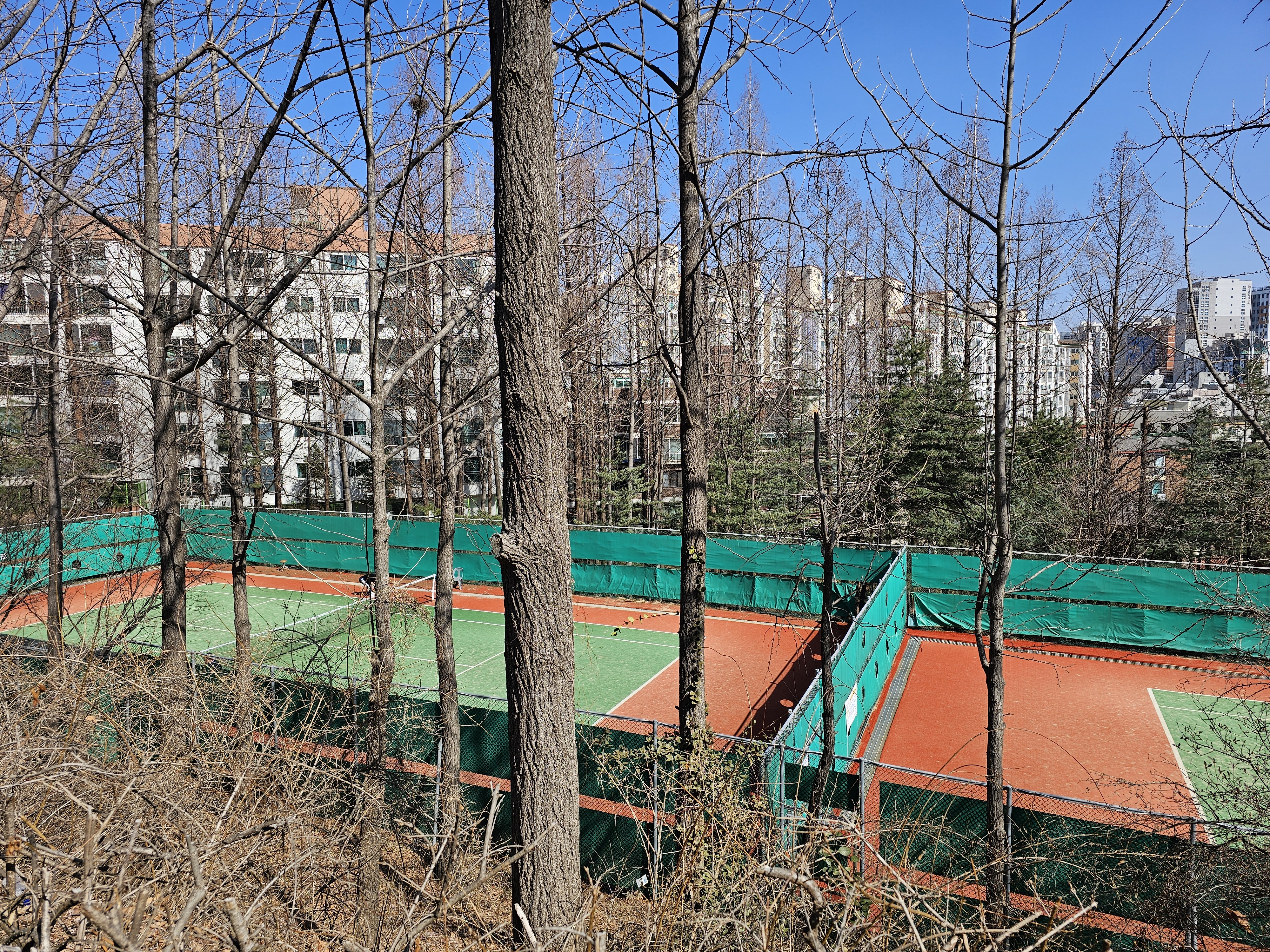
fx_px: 844
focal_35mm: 23
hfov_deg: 73.9
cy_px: 476
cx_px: 635
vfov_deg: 58.9
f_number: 1.7
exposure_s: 1/730
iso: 10
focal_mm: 6.3
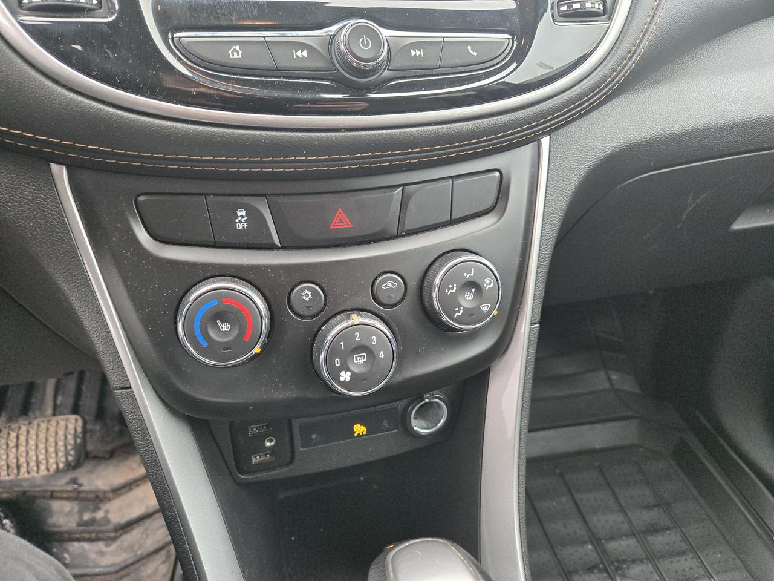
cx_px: 387
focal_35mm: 23
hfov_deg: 73.9
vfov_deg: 58.9
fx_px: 514
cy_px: 290
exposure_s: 1/180
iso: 200
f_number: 1.8
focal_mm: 5.4
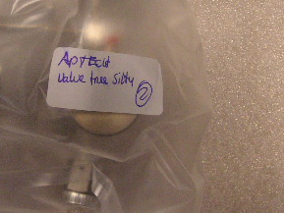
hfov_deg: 23.5
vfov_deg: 18.0
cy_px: 83
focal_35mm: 82
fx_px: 673
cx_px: 65
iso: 100
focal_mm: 6.1
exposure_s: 1/45
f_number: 2.8
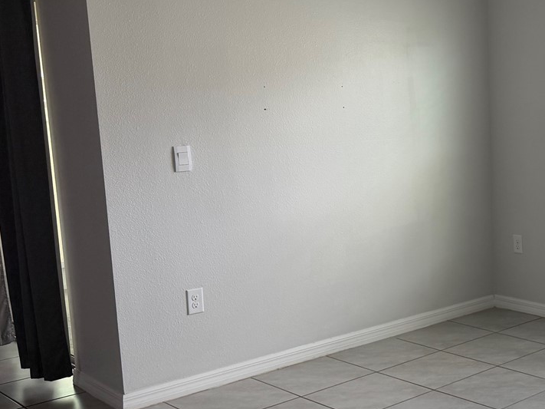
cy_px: 233
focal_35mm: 54
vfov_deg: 27.0
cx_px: 563
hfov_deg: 32.3
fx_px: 850
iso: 100
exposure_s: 1/179
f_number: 1.78
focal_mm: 6.76
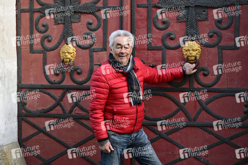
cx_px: 123
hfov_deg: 35.7
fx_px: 386
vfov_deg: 24.2
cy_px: 82
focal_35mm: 56
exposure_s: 1/200
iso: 3200
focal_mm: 55
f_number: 6.3
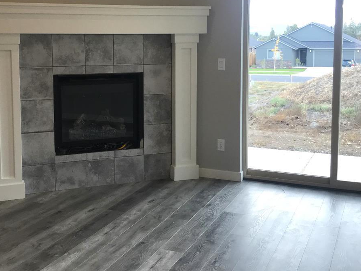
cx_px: 152
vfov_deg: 30.7
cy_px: 92
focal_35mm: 47
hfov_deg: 40.3
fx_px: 490
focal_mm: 3.99
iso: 32
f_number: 1.8
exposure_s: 1/120
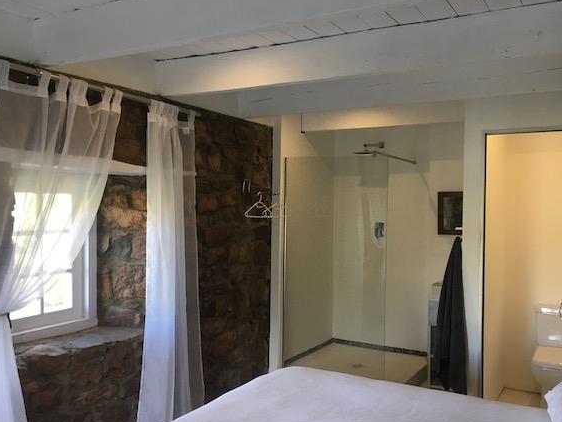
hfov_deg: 55.2
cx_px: 307
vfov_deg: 43.0
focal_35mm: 33
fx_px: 536
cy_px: 219
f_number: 2.2
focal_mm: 4.15
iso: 50
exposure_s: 1/33
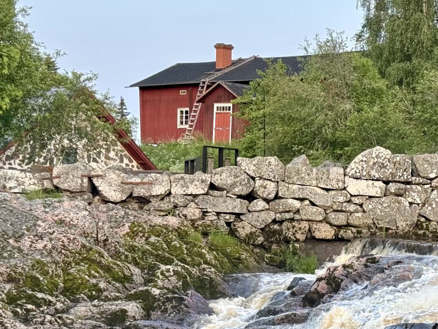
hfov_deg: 18.9
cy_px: 230
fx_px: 1278
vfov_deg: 14.6
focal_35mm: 101
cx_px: 443
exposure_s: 1/124
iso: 80
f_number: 1.78
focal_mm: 6.76
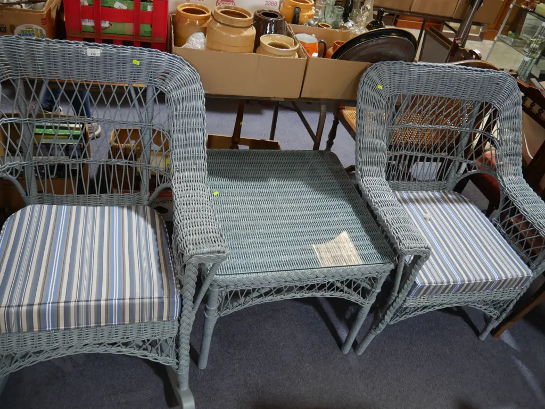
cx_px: 272
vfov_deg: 49.8
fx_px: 441
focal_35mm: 28
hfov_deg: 63.4
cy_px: 204
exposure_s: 1/60
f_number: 3.5
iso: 320
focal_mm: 14
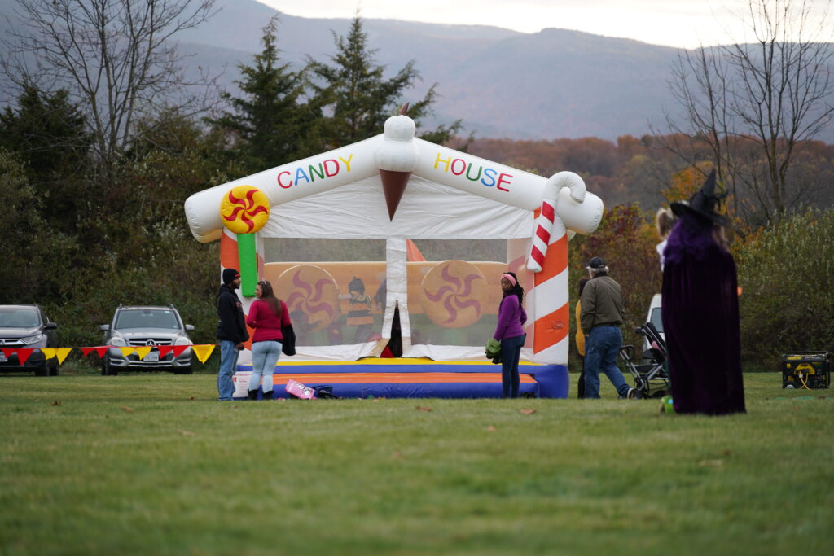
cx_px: 417
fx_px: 3475
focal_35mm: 150
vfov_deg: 9.2
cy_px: 278
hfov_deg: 13.7
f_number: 2.8
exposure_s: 1/160
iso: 160
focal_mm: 150
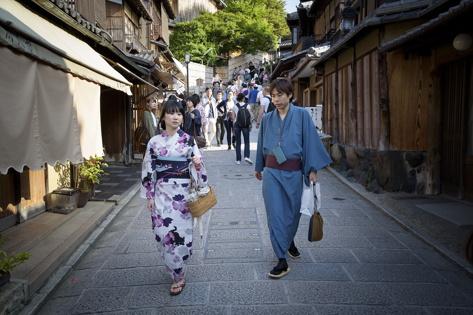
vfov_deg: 38.9
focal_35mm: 34
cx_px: 236
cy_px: 158
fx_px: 447
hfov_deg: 55.8
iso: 100
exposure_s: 1/160
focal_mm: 34
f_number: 6.3
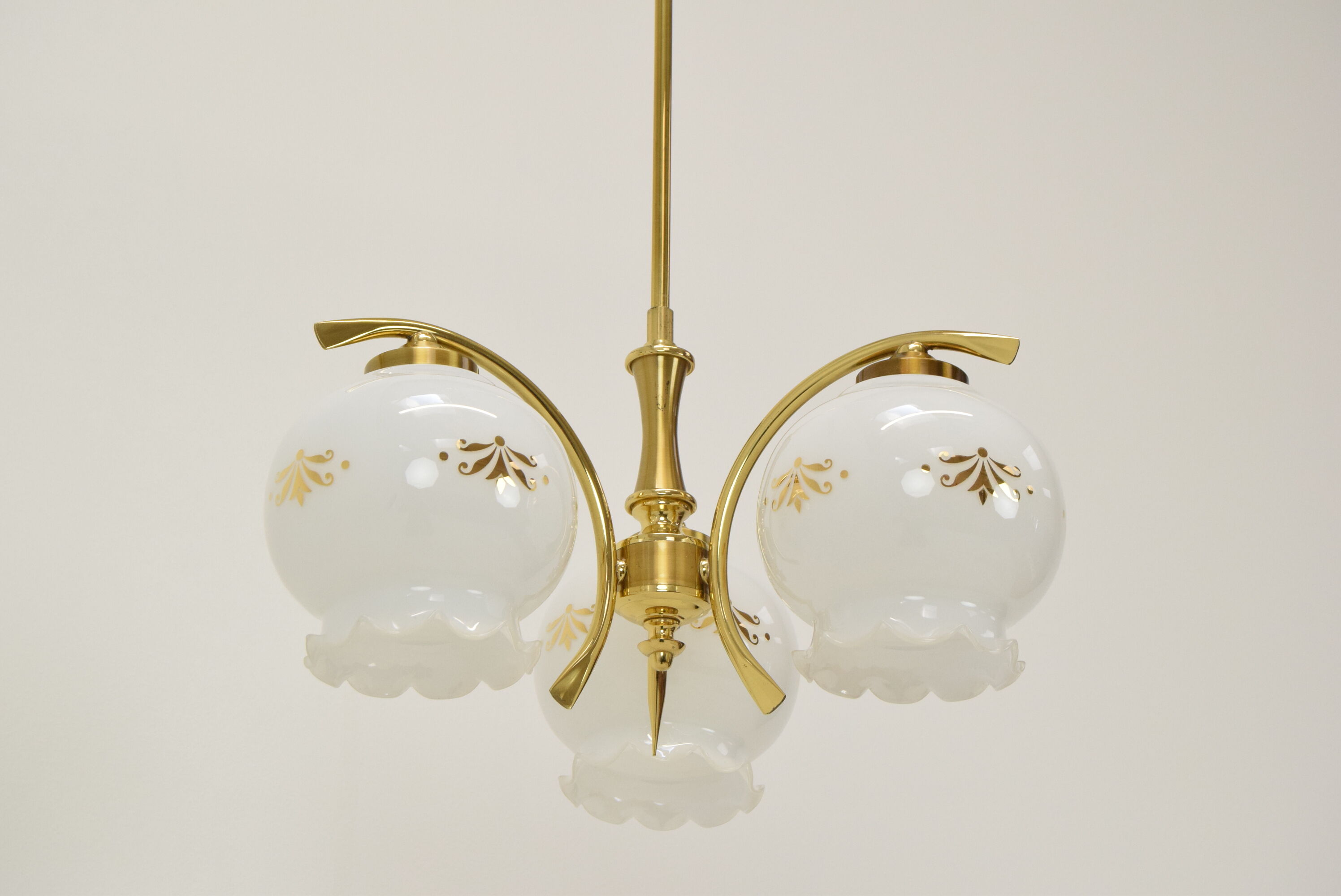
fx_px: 2237
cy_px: 448
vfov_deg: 22.7
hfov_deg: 33.4
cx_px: 670
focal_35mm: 60
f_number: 8
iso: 1600
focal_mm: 40
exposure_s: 1/250
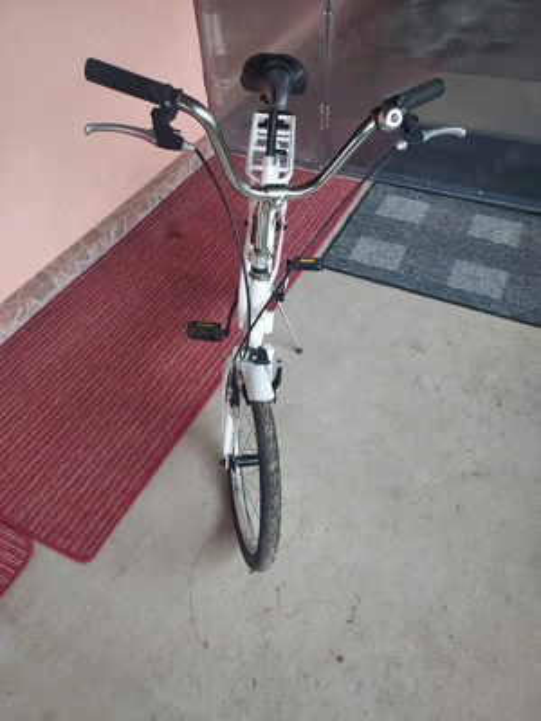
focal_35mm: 24
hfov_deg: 56.8
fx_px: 500
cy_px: 360
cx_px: 270
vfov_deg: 71.6
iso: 200
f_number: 1.8
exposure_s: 1/50
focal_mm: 4.6
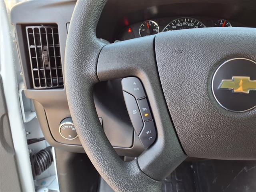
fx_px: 200
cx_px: 128
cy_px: 96
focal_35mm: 27
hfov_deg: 65.3
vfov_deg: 51.4
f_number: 1.9
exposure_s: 1/120
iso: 50
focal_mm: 3.58
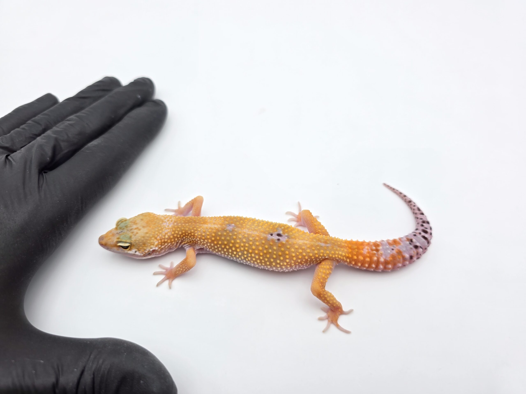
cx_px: 263
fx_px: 349
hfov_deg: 73.9
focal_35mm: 23
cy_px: 197
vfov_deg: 58.9
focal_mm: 6.3
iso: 32
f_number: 1.7
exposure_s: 1/359
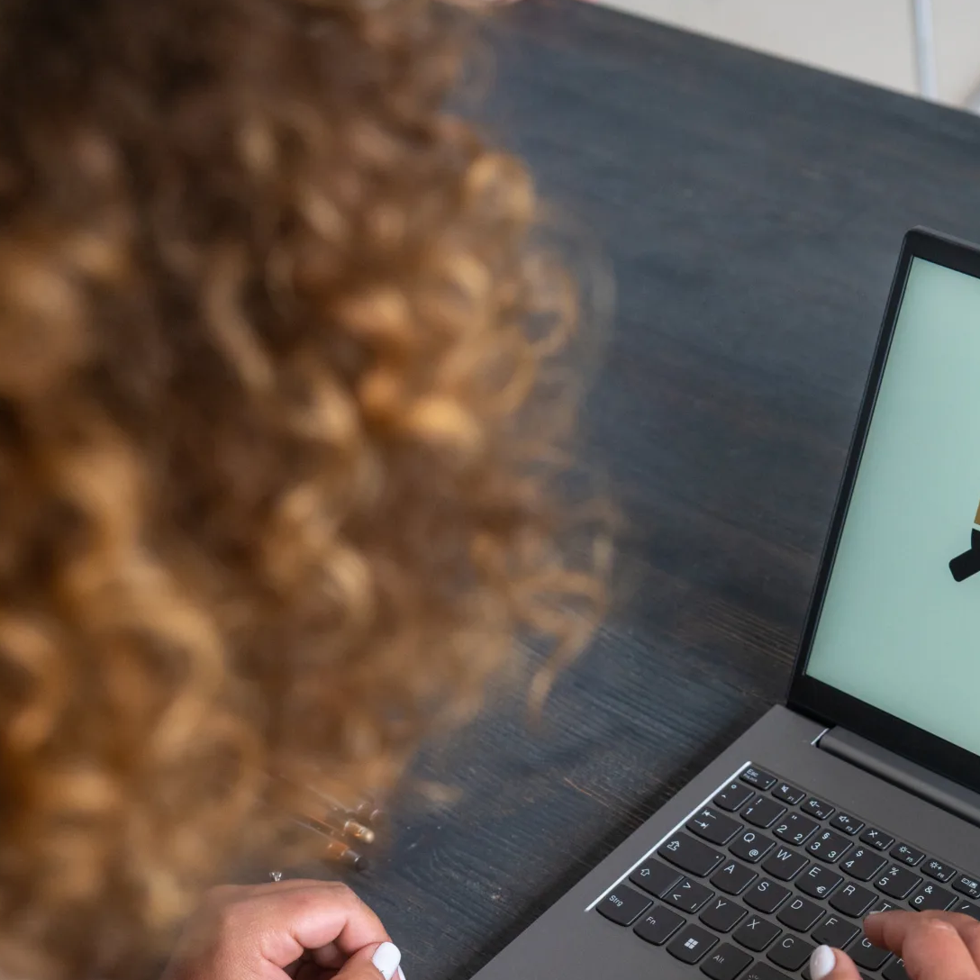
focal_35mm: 70
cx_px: 912
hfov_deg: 23.9
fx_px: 2242
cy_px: 666
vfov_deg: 24.5
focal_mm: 35
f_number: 3.5
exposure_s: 1/250
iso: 400
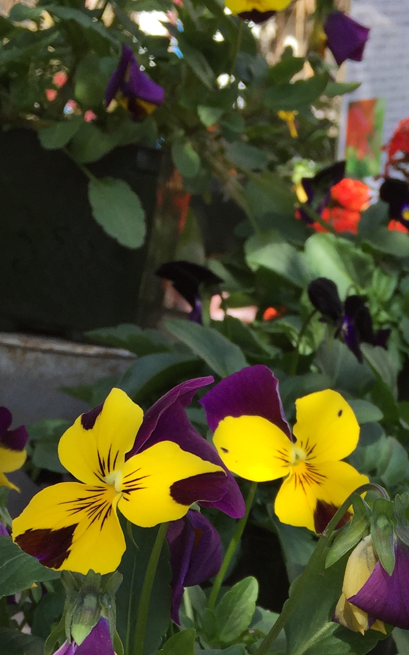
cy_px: 607
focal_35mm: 66
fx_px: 1177
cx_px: 280
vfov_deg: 29.6
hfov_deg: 19.6
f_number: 2.2
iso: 32
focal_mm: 4.15
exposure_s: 1/590
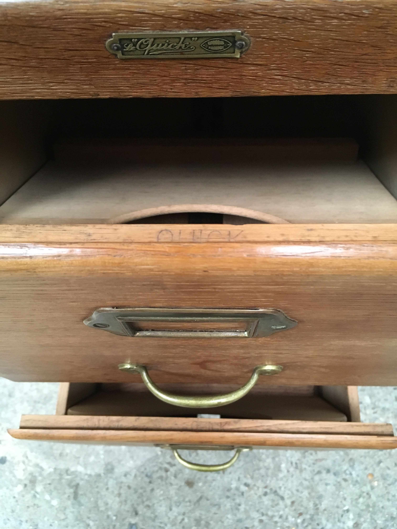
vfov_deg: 61.7
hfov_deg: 48.2
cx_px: 198
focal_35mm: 29
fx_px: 443
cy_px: 264
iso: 200
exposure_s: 1/25
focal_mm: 4.15
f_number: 2.2
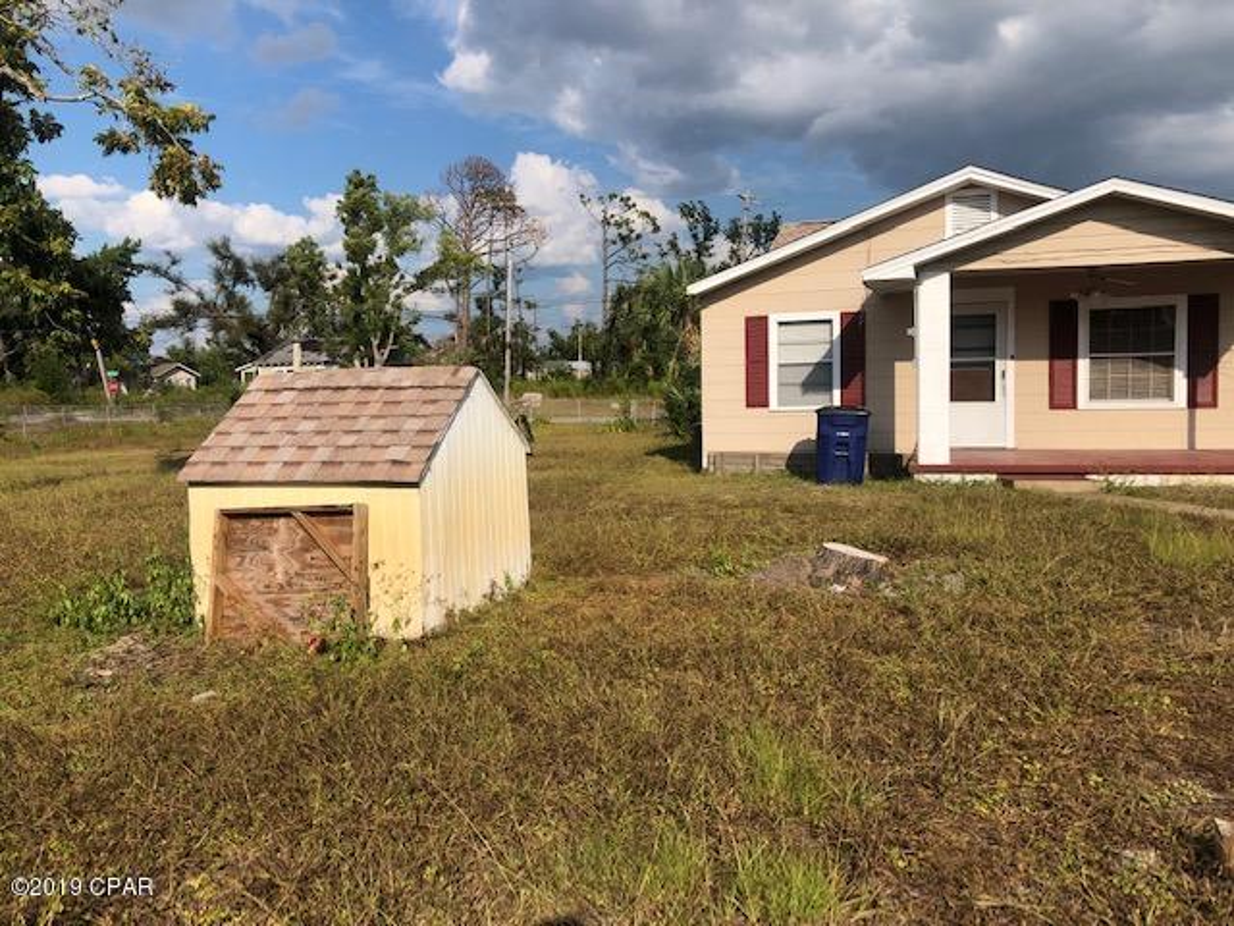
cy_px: 463
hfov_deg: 63.4
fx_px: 998
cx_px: 617
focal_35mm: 28
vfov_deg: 49.7
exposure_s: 1/2703
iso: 20
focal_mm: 3.99
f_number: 1.8
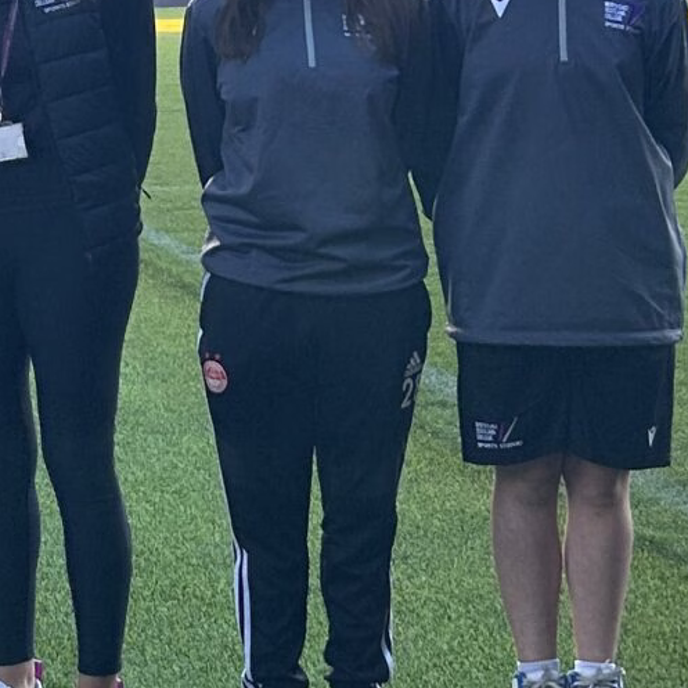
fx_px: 2743
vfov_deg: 14.0
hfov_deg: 14.0
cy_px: -30
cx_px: -33
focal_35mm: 122
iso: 50
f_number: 1.5
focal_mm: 5.7
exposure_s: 1/797
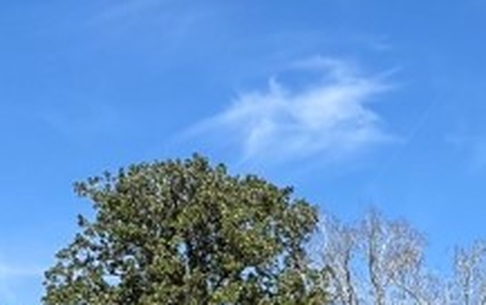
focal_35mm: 70
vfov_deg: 16.4
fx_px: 928
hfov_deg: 27.9
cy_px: 500
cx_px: 464
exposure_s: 1/1420
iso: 50
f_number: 2.2
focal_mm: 2.22
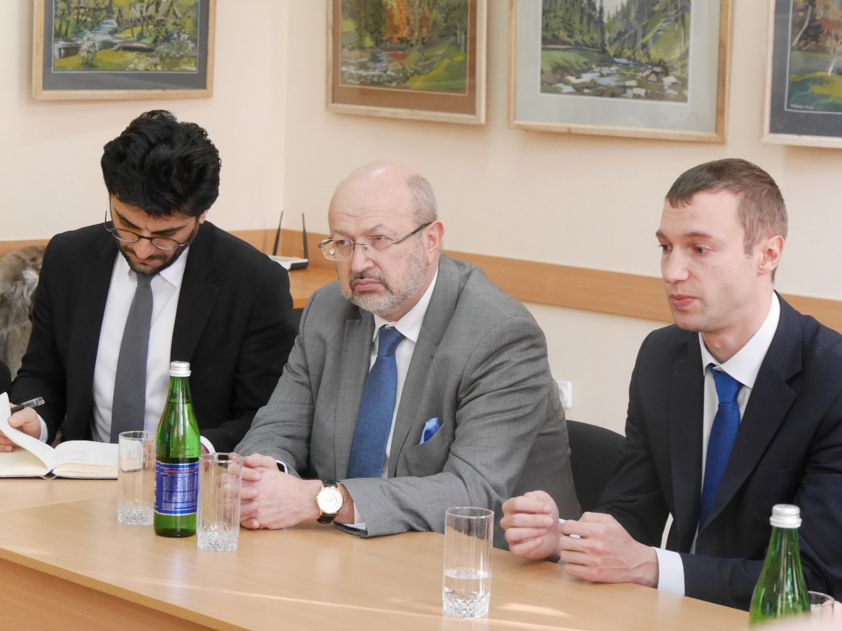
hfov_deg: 21.3
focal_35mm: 92
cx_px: 421
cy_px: 316
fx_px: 2238
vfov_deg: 16.1
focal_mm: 46
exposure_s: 1/100
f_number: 4.9
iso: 3200
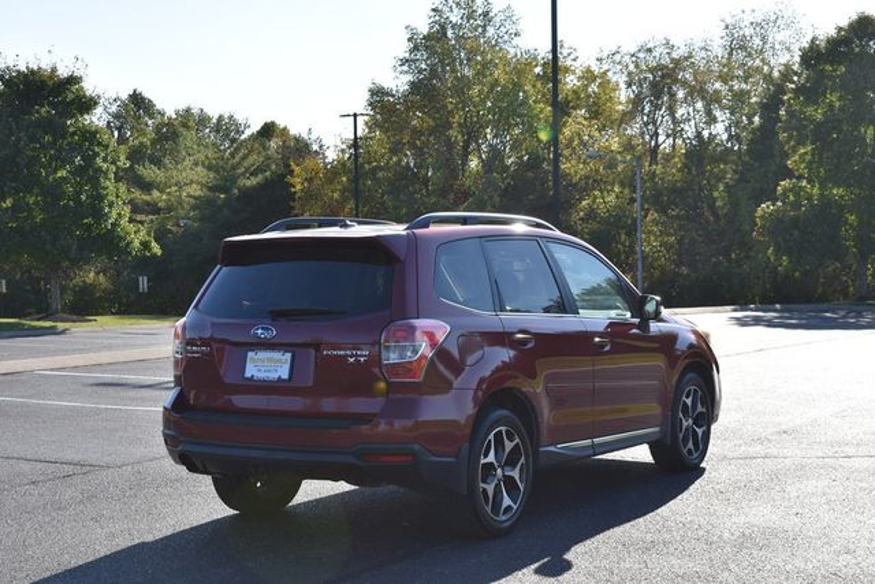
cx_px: 438
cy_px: 292
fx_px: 1386
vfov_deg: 23.8
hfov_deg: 35.0
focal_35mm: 57
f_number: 8
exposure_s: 1/250
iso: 140
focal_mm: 38
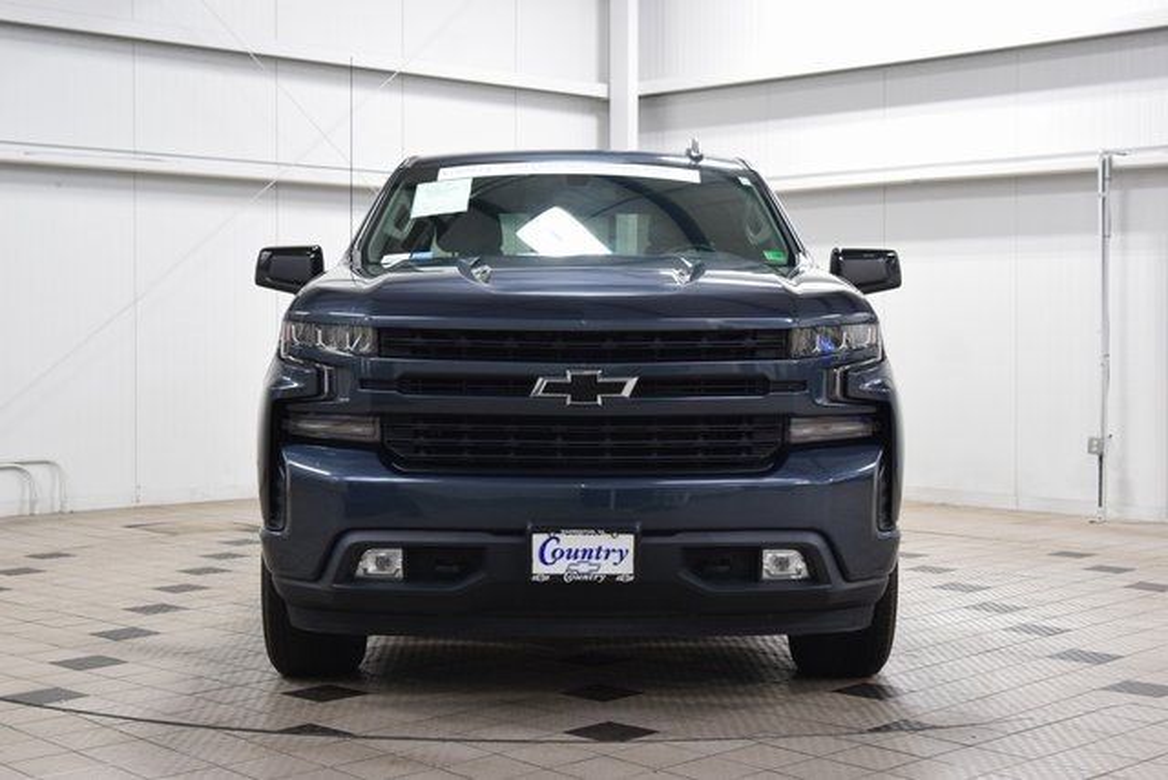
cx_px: 584
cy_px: 390
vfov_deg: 23.8
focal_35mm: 57
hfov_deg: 35.0
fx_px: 1850
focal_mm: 38
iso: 1600
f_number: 5
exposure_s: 1/60
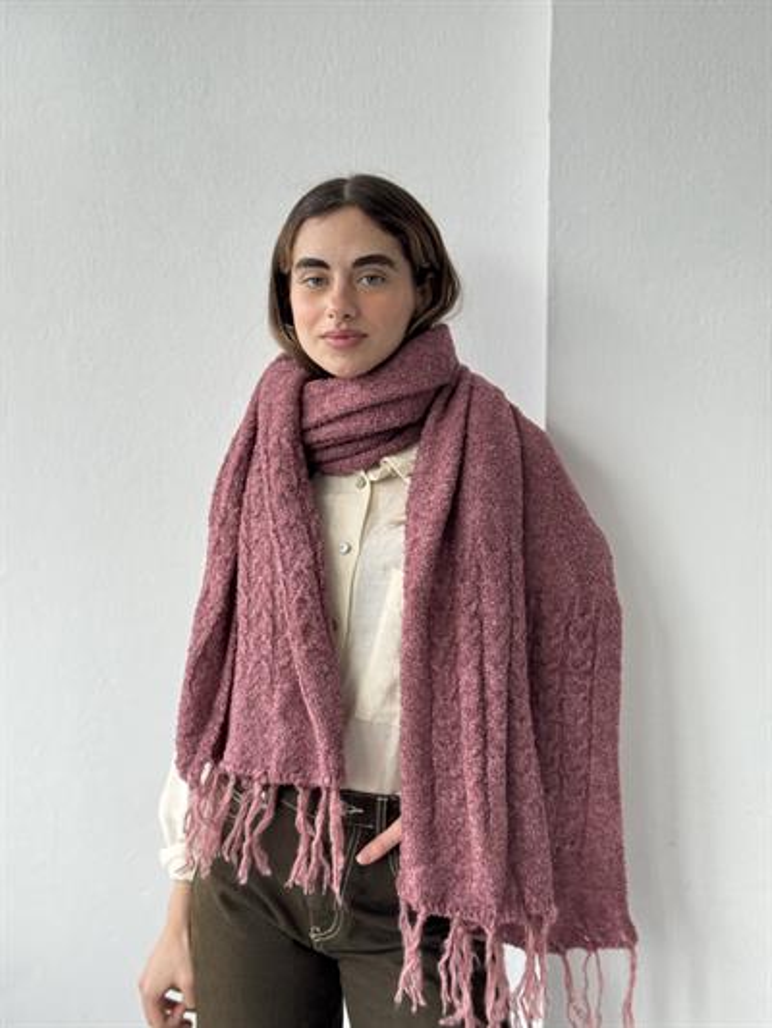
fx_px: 1427
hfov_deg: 30.3
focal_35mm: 48
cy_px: 514
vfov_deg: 39.6
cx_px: 386
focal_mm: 6.76
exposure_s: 1/121
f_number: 1.78
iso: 50
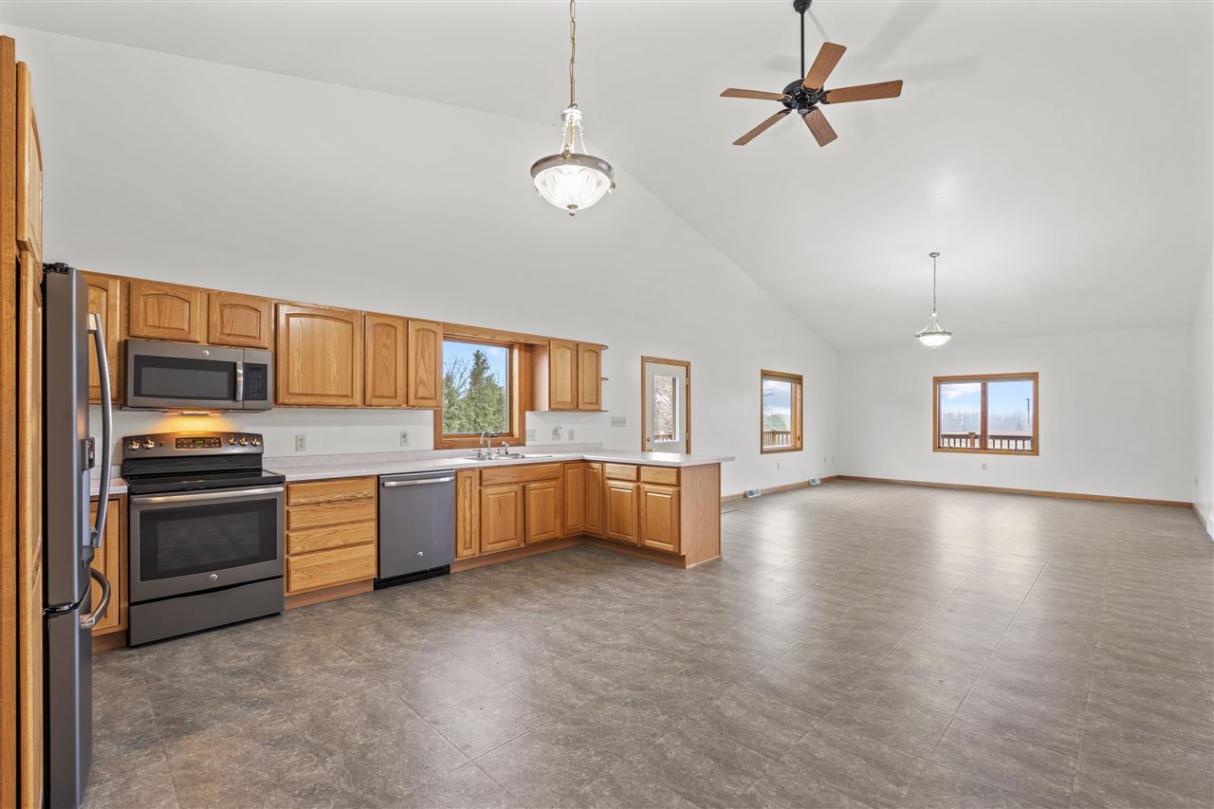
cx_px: 607
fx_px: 539
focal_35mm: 16
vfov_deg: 73.7
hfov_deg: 96.7
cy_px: 404
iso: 250
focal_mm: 16
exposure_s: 1/1.25
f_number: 9
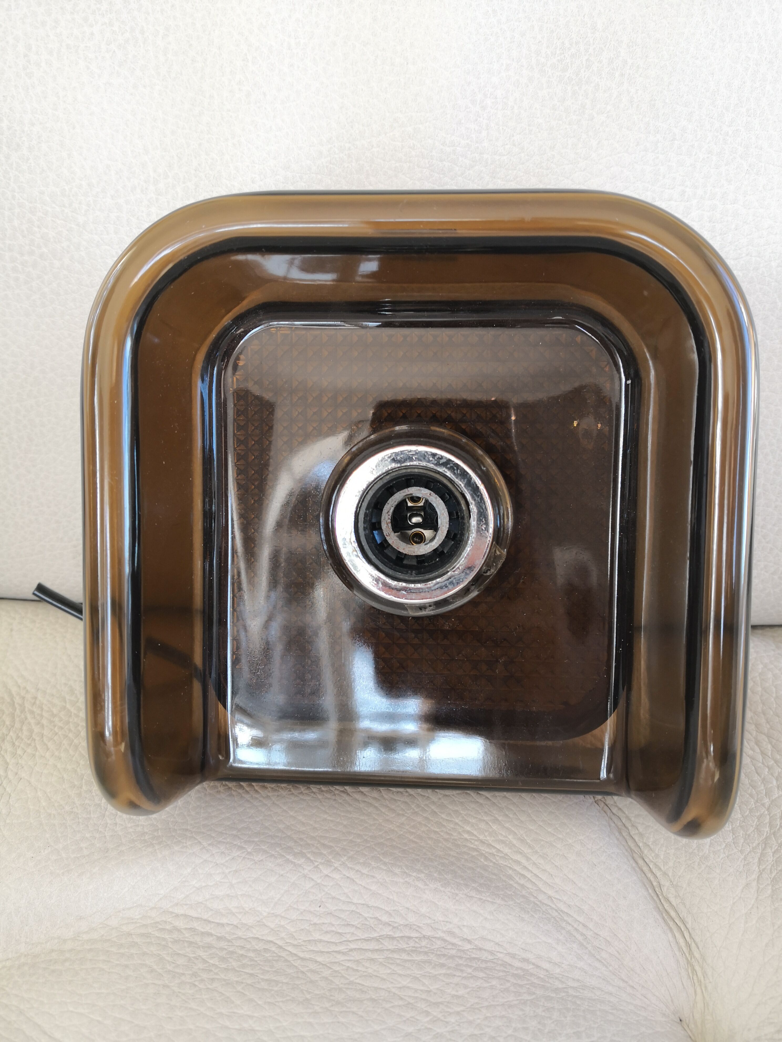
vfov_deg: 65.3
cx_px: 391
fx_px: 813
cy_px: 521
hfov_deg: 51.4
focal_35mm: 27
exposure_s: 1/50
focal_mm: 3.95
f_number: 1.6
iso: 64
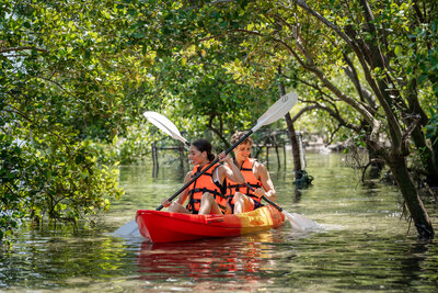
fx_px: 1619
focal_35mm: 133
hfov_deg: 15.4
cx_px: 219
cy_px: 146
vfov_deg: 10.3
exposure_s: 1/320
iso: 100
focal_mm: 133
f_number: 4
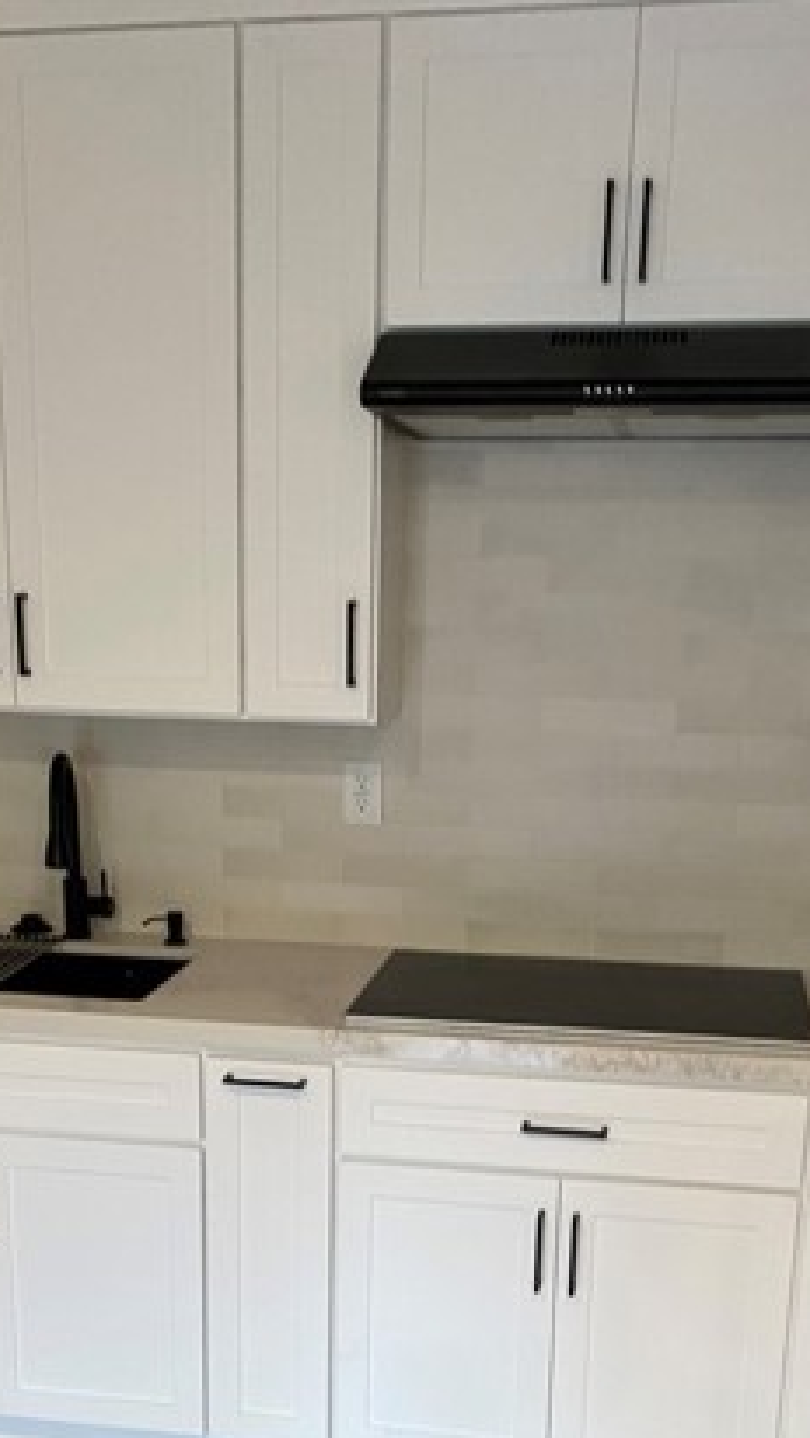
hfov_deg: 27.1
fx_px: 1679
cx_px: 318
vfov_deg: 44.5
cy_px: 1110
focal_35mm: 44
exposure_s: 1/60
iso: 200
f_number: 1.8
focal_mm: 4.25
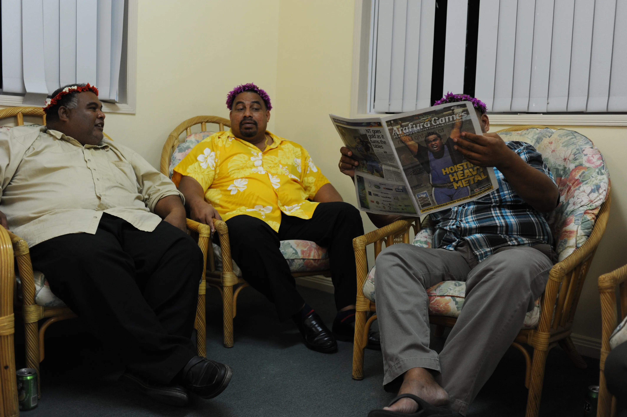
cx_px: 314
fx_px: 609
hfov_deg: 54.5
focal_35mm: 35
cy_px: 208
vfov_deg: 37.8
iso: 1250
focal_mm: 35
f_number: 3.2
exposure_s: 1/80
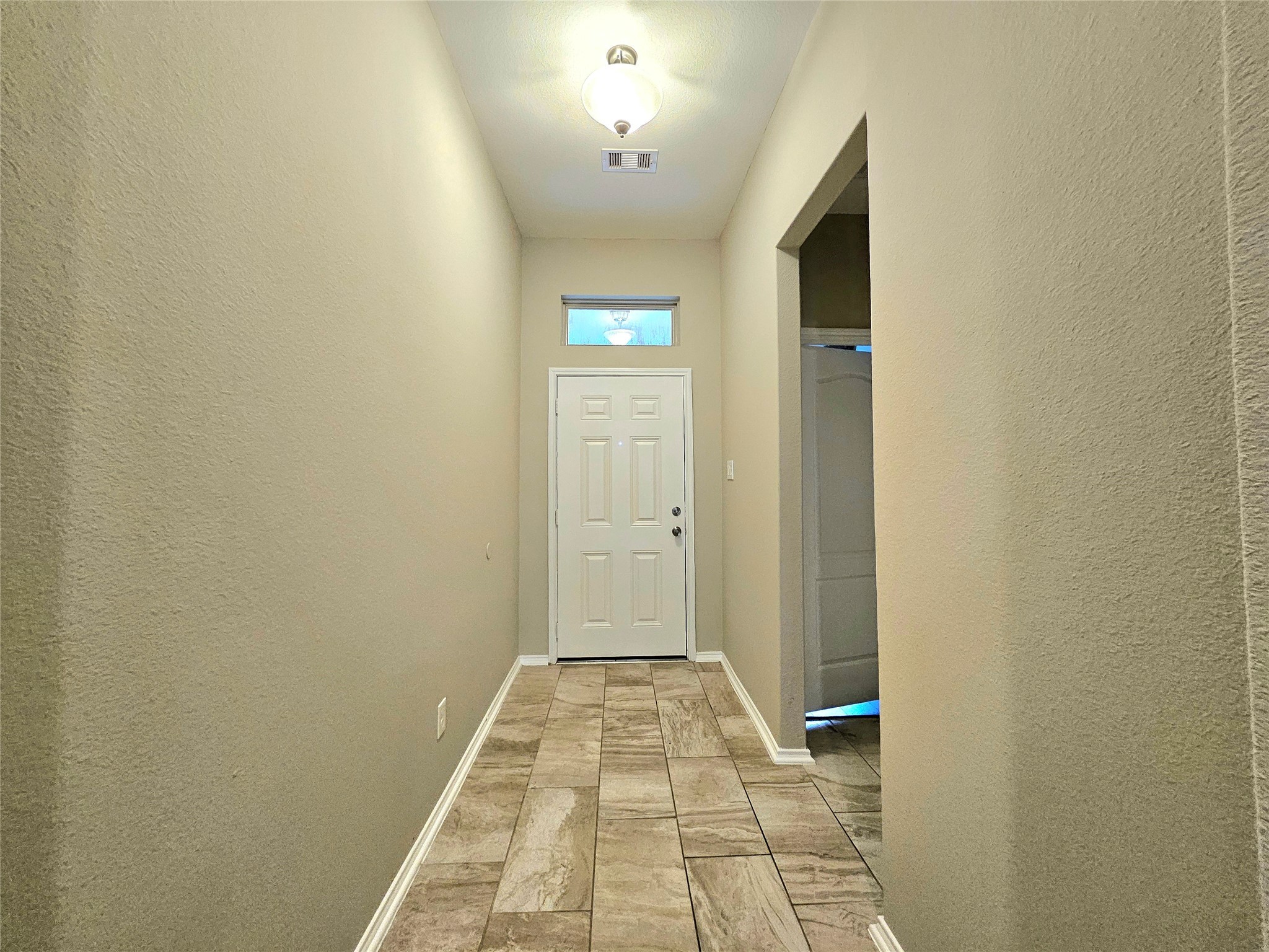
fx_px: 477
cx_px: 634
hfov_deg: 106.2
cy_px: 476
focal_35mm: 13
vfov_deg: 89.9
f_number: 2.2
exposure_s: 1/60.2
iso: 320
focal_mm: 1.74
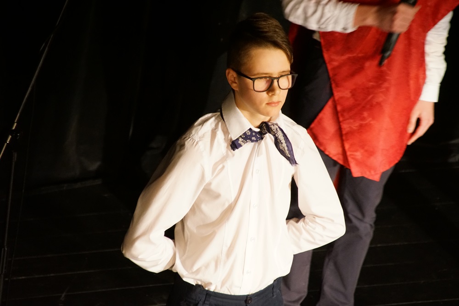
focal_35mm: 270
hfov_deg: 7.6
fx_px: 3443
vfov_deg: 5.1
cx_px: 230
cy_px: 153
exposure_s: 1/20
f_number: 6.3
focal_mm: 180
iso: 3200
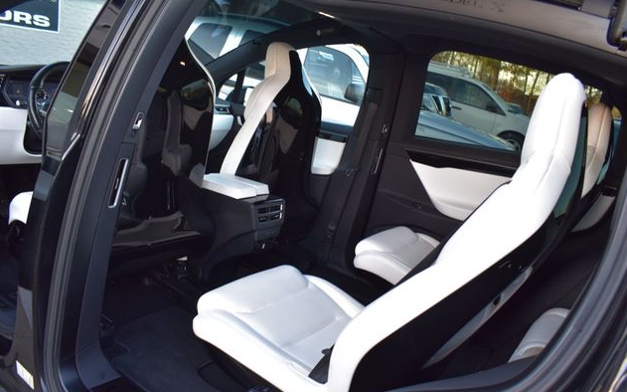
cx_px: 313
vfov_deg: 40.6
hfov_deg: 61.2
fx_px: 530
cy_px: 209
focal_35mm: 31
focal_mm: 20
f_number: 7.1
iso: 400
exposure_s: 1/25
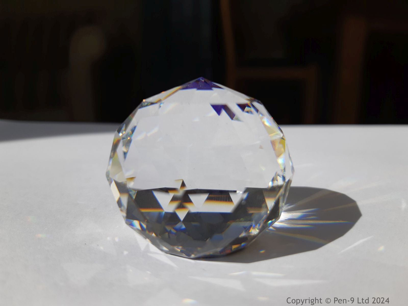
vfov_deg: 53.1
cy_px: 153
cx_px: 204
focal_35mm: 26
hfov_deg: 67.3
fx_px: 306
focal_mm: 3.93
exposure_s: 1/3745
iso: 40
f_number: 1.7
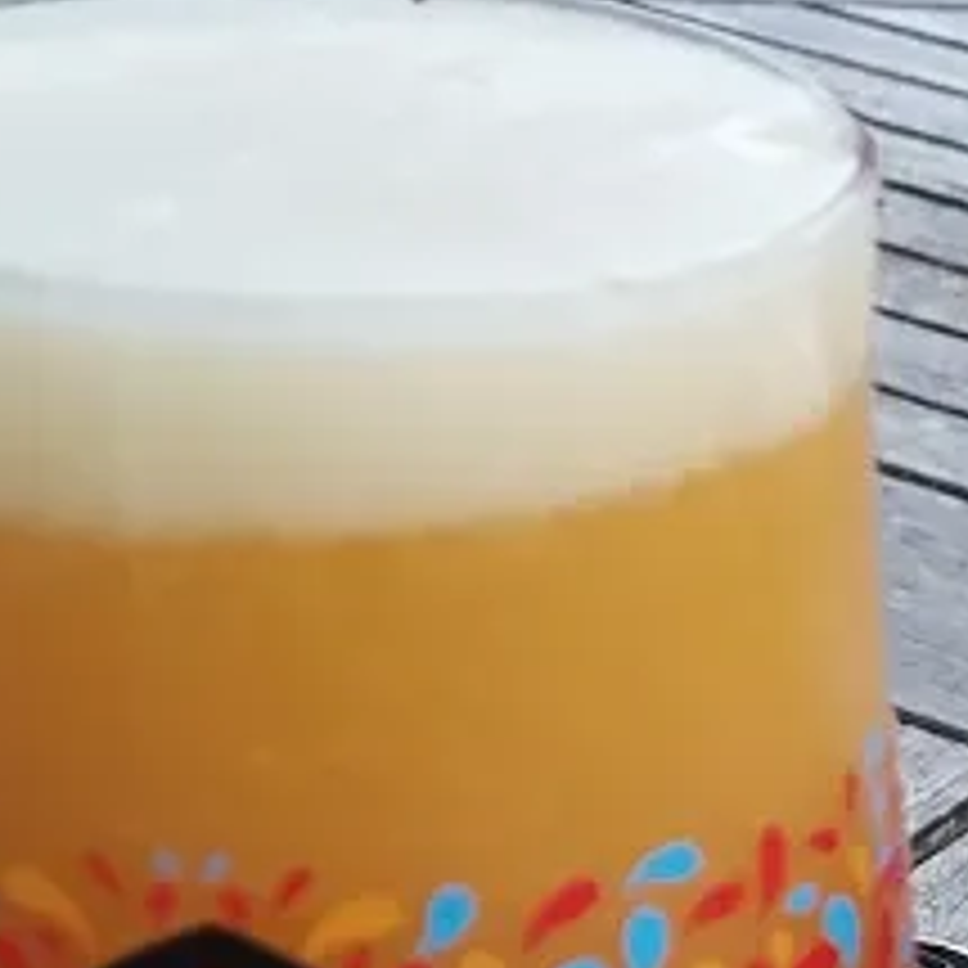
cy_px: 1243
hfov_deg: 16.7
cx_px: 1081
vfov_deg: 16.3
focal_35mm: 101
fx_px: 3195
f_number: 1.8
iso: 250
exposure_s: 1/50
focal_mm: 4.6
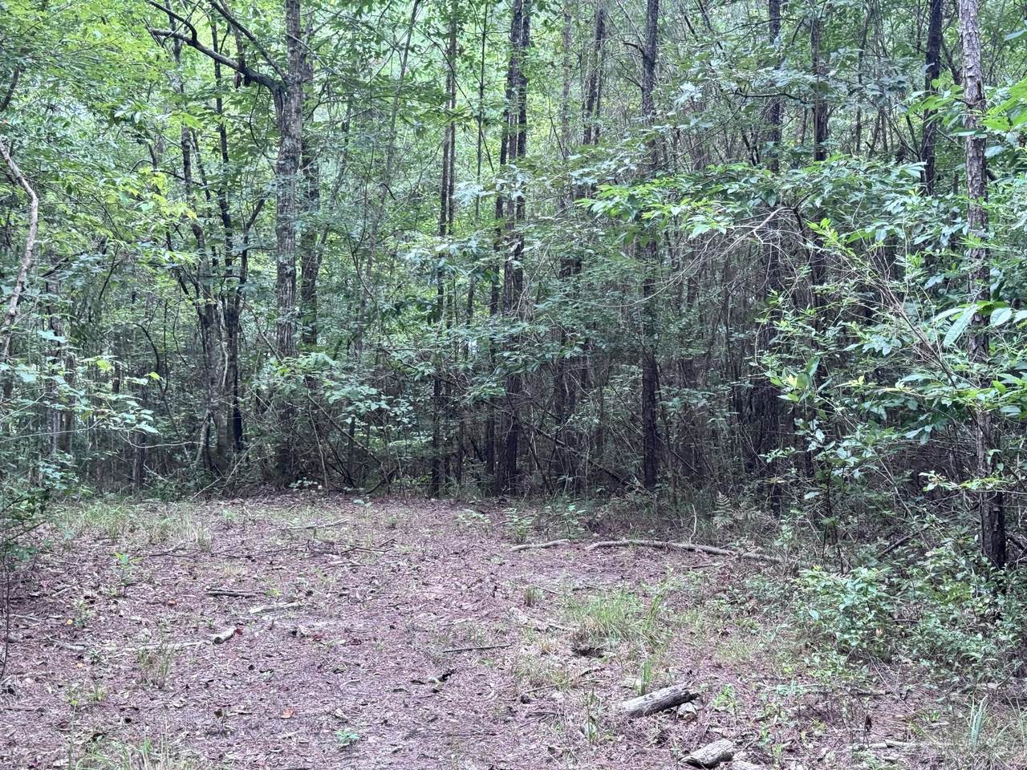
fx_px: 1424
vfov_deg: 30.3
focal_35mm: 48
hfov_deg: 39.7
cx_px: 514
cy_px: 385
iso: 64
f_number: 1.78
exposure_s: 1/222
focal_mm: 6.76
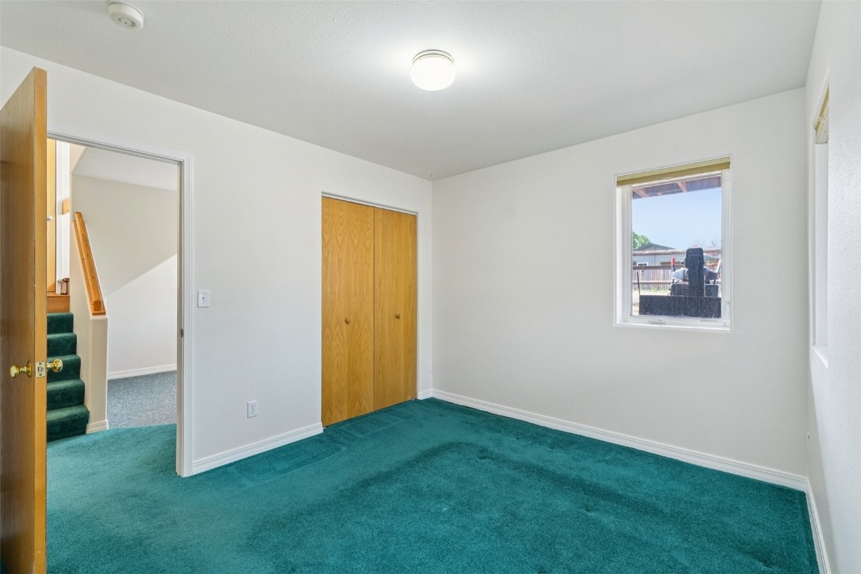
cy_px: 287
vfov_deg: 77.3
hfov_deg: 100.4
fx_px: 359
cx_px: 430
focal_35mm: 15
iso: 800
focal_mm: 10
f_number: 8
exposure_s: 1/8
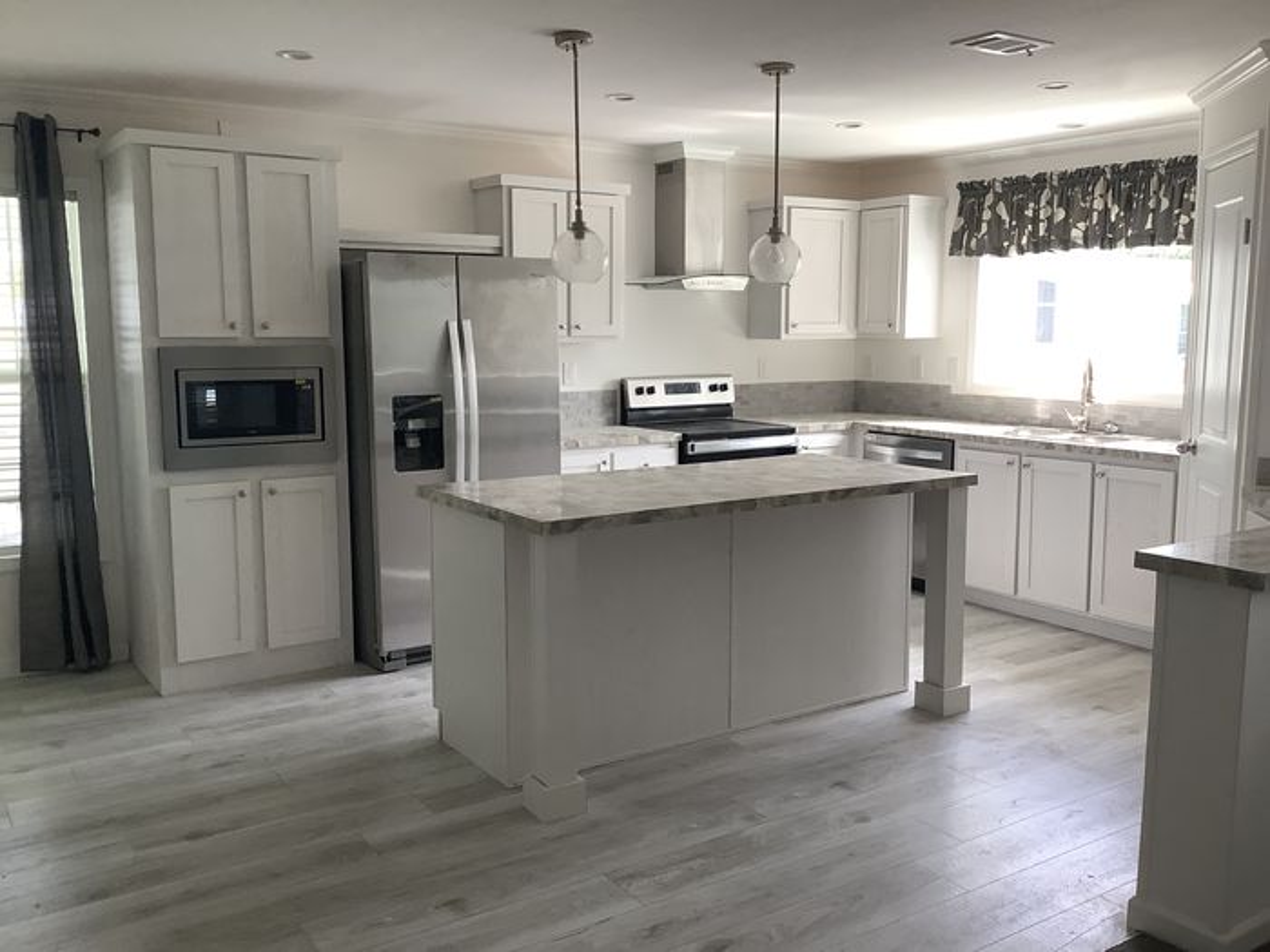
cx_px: 635
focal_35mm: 31
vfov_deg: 45.4
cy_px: 476
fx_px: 1137
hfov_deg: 58.4
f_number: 2.4
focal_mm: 3.3
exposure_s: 1/120
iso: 80
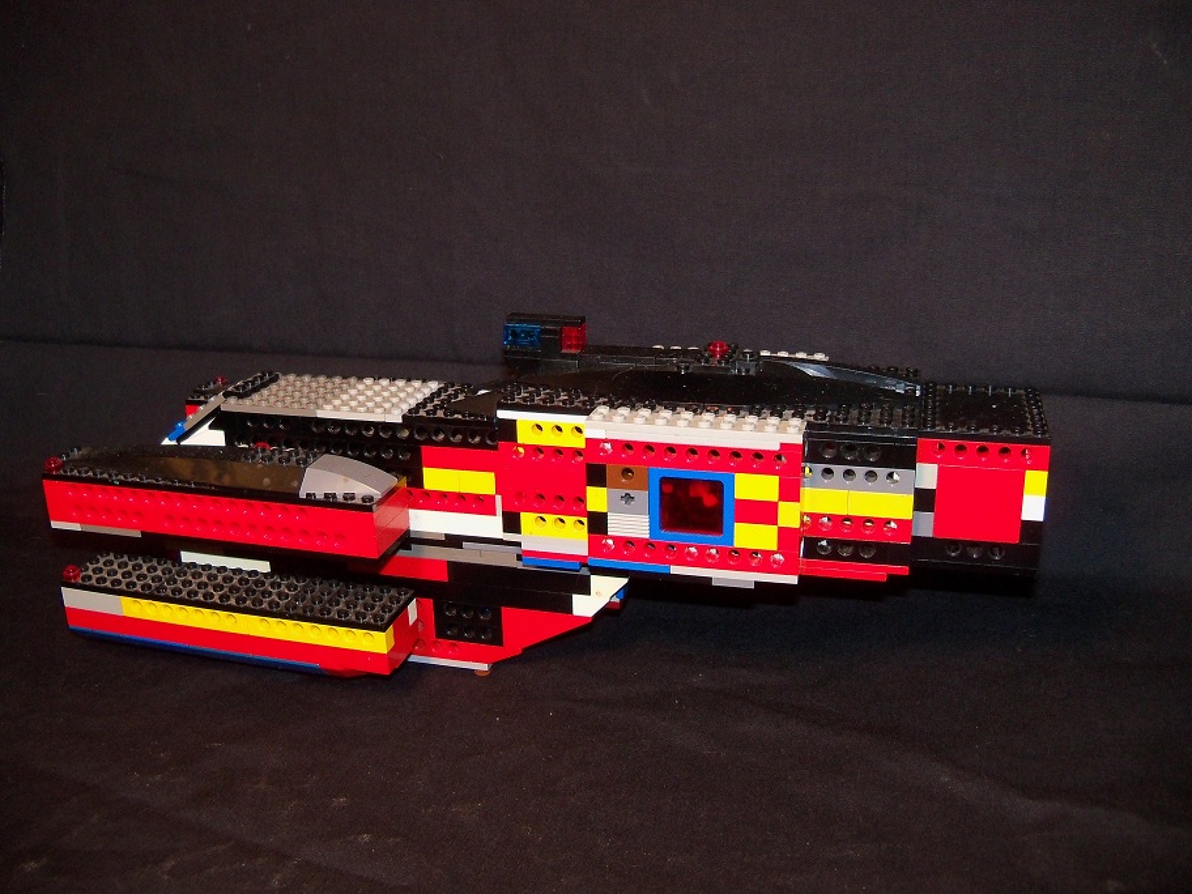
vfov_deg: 40.7
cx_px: 596
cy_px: 447
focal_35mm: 35
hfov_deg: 52.6
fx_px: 1205
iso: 200
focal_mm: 6.2
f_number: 3.5
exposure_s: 1/30
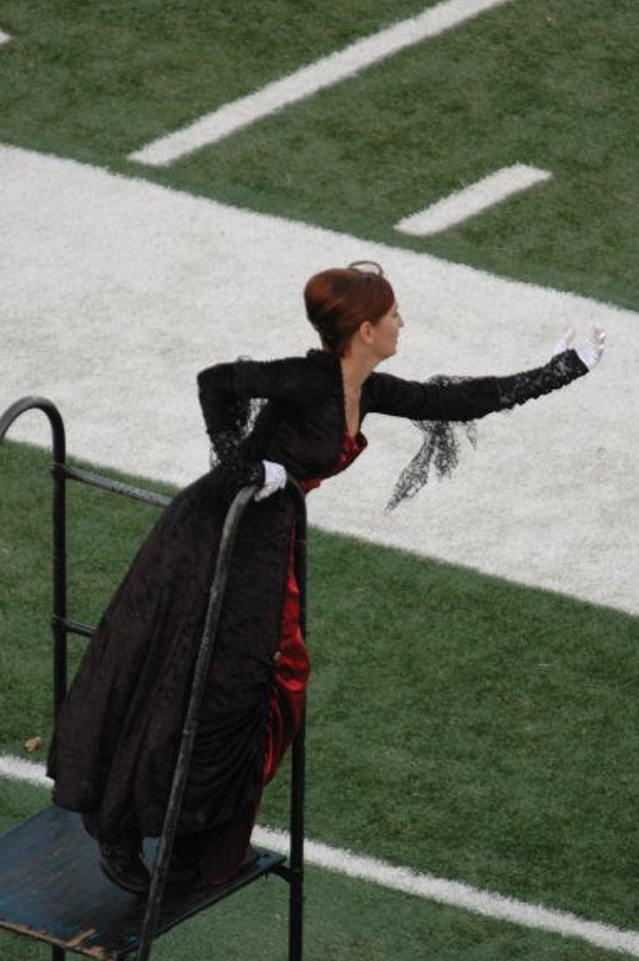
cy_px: 495
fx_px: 16750
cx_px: 328
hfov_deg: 2.2
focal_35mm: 628
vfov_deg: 3.3
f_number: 5.6
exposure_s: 1/60
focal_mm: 400
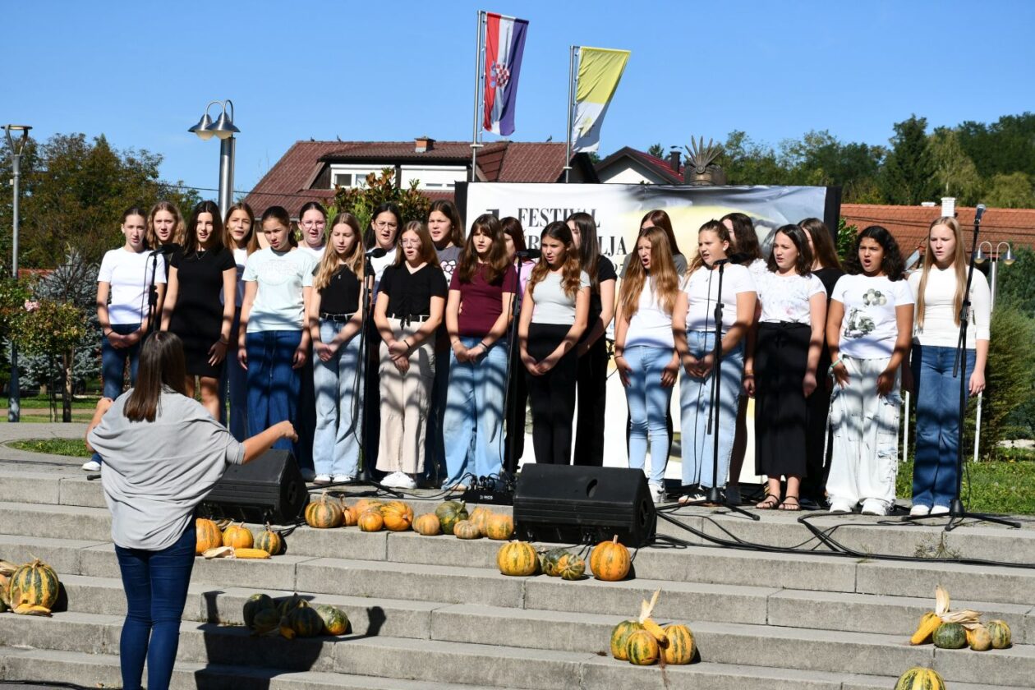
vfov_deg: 16.3
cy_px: 345
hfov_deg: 24.2
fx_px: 2415
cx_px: 518
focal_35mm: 84
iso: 100
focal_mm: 56
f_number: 10
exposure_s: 1/400
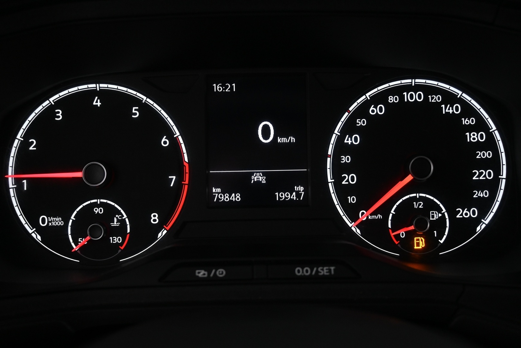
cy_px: 174
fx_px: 564
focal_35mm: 39
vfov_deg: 34.2
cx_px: 260
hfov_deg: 49.6
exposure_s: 1/40
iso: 1600
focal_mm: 26
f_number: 4.5
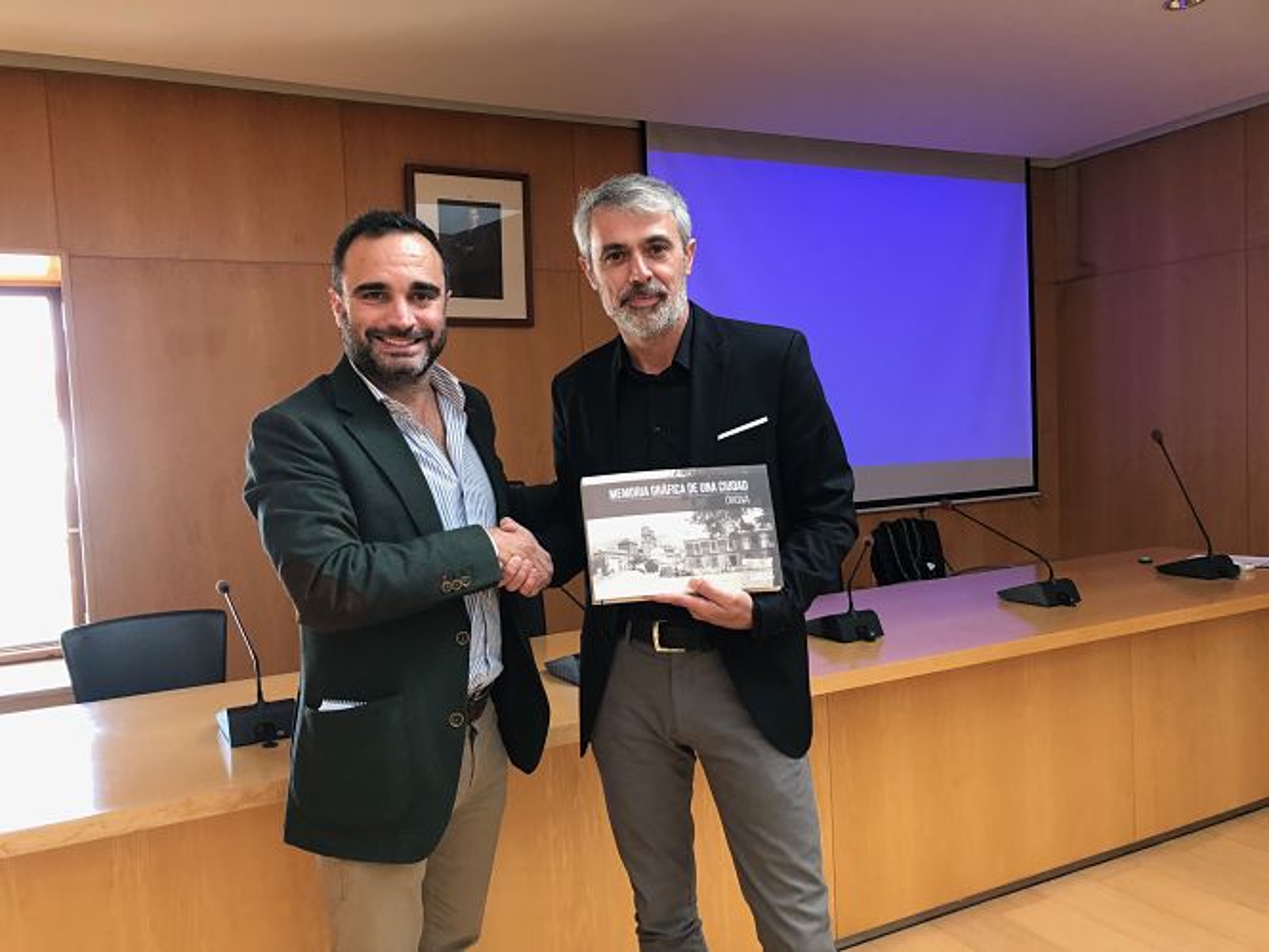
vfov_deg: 49.8
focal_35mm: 28
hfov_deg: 63.4
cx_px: 634
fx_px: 1027
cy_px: 476
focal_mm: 4
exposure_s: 1/30
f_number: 1.8
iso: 25
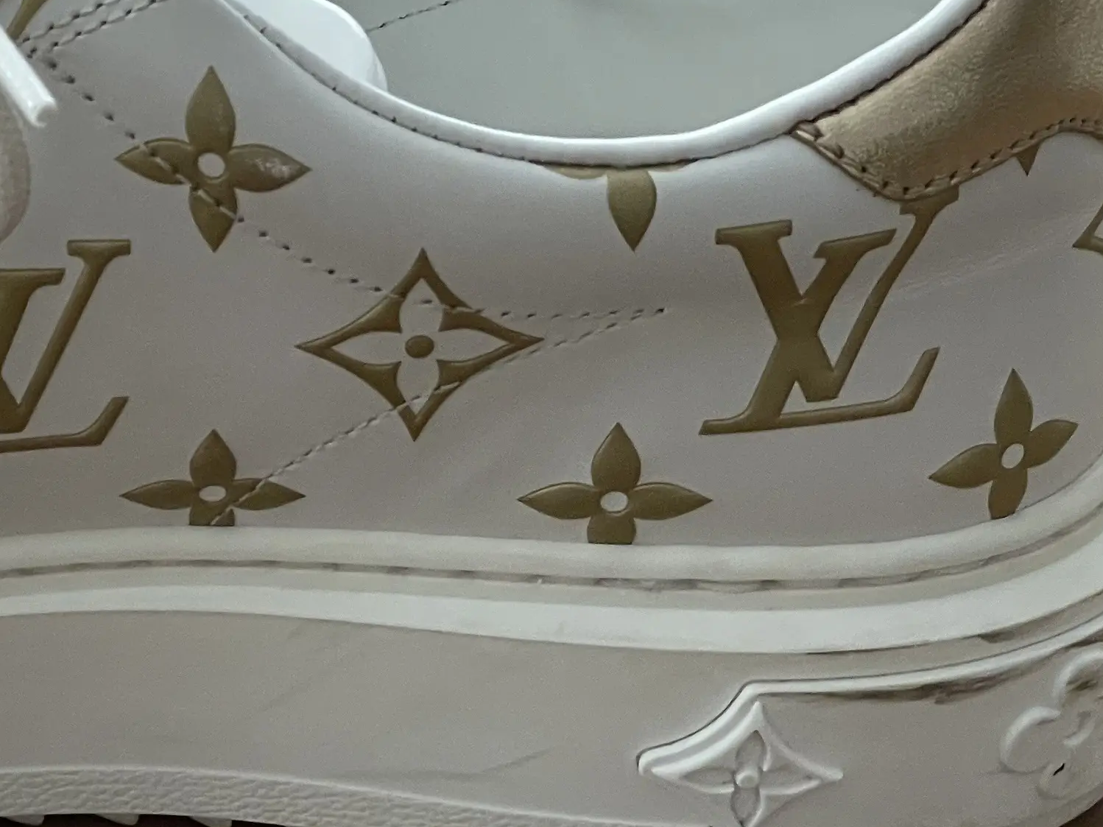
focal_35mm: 140
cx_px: -82
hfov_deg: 13.8
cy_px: 471
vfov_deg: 10.6
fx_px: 4460
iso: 200
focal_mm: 6
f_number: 2
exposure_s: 1/63
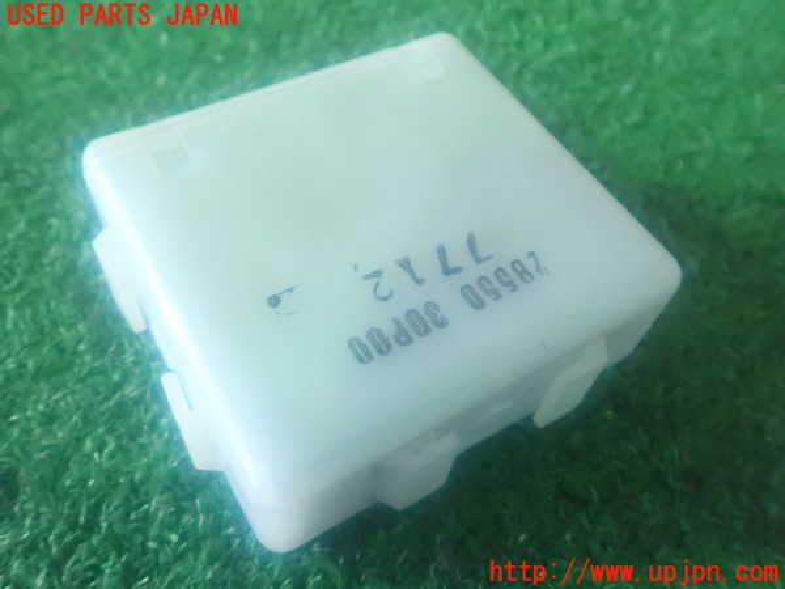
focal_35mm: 30
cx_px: 392
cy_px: 294
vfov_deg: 46.8
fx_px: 680
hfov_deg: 60.0
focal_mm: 5.5
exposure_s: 1/20
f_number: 2.3
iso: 1600
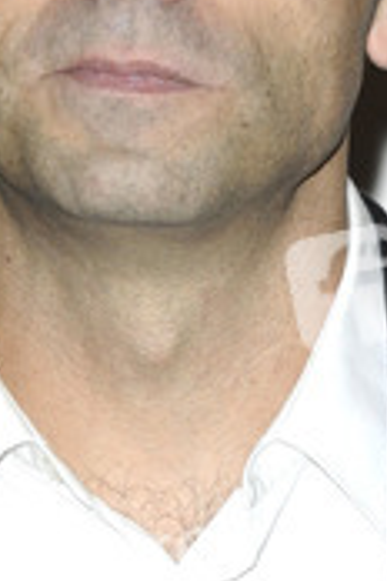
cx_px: 155
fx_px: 7240
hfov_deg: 3.1
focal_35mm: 449
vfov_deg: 4.6
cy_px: 107
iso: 320
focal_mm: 130
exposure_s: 1/200
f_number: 4.5
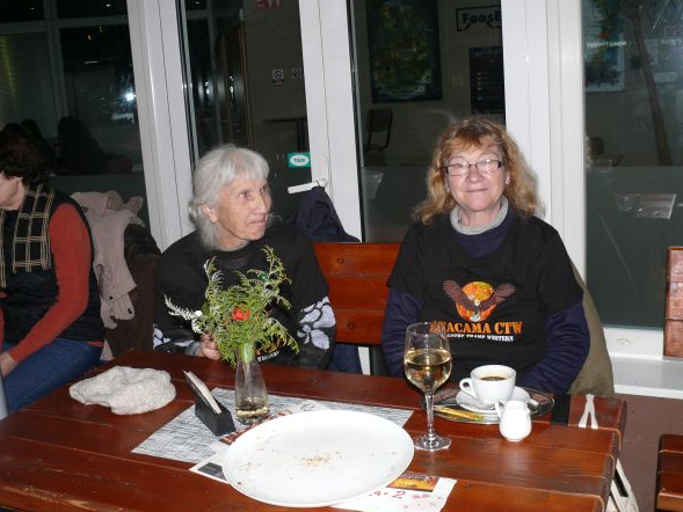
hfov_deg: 49.0
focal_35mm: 38
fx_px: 750
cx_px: 340
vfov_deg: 37.7
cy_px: 246
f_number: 2.8
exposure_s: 1/30
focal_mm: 7.4
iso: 100
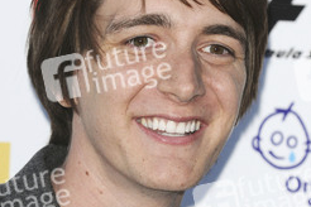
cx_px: 143
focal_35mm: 403
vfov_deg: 3.4
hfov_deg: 5.1
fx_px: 3480
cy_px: 135
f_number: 5
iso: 320
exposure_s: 1/250
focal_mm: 165
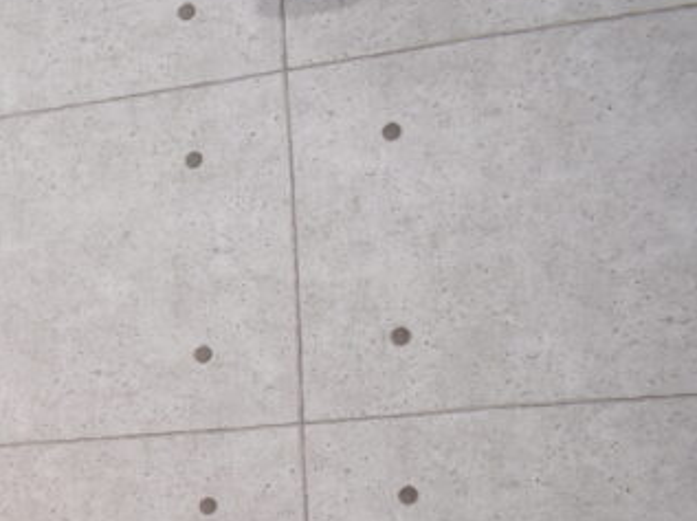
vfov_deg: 16.8
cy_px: 631
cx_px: -391
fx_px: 1689
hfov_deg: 19.7
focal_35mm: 84
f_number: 5
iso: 400
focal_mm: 18
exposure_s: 1/100
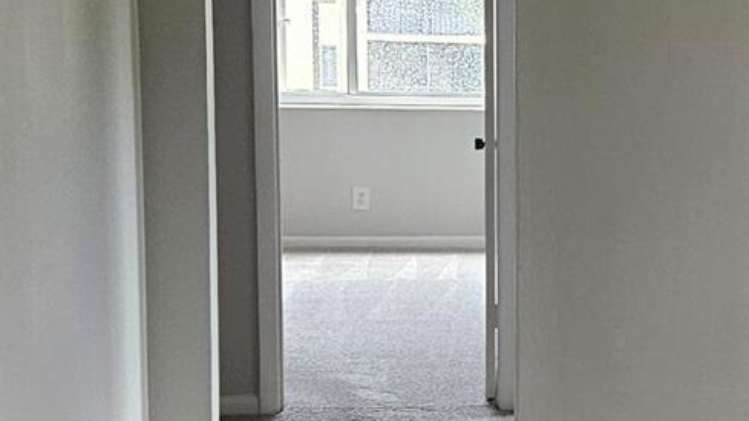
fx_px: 2085
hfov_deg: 18.9
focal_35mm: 105
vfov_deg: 11.5
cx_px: 979
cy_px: 211
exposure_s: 1/180
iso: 250
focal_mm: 5.4
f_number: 1.8
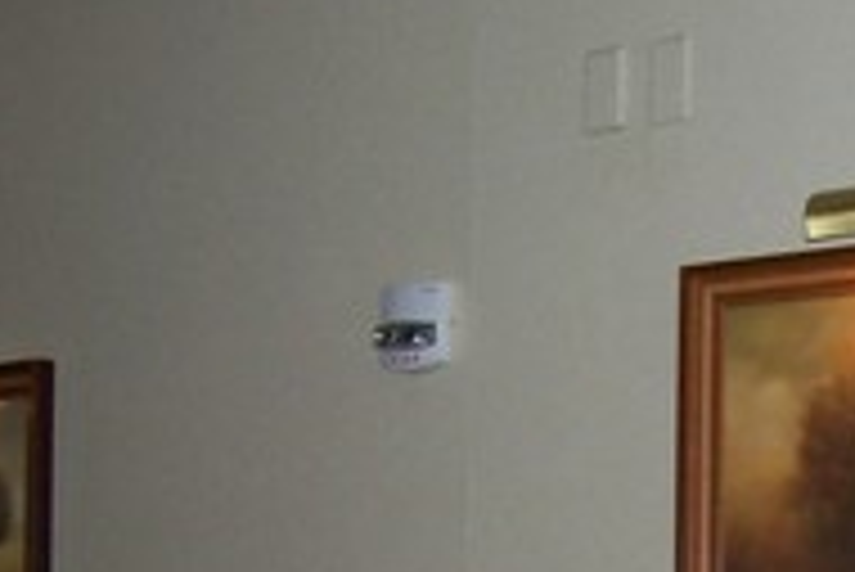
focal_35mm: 119
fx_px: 2828
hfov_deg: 17.0
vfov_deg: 11.2
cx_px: 738
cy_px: 806
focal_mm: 5.6
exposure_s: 1/60
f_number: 2.7
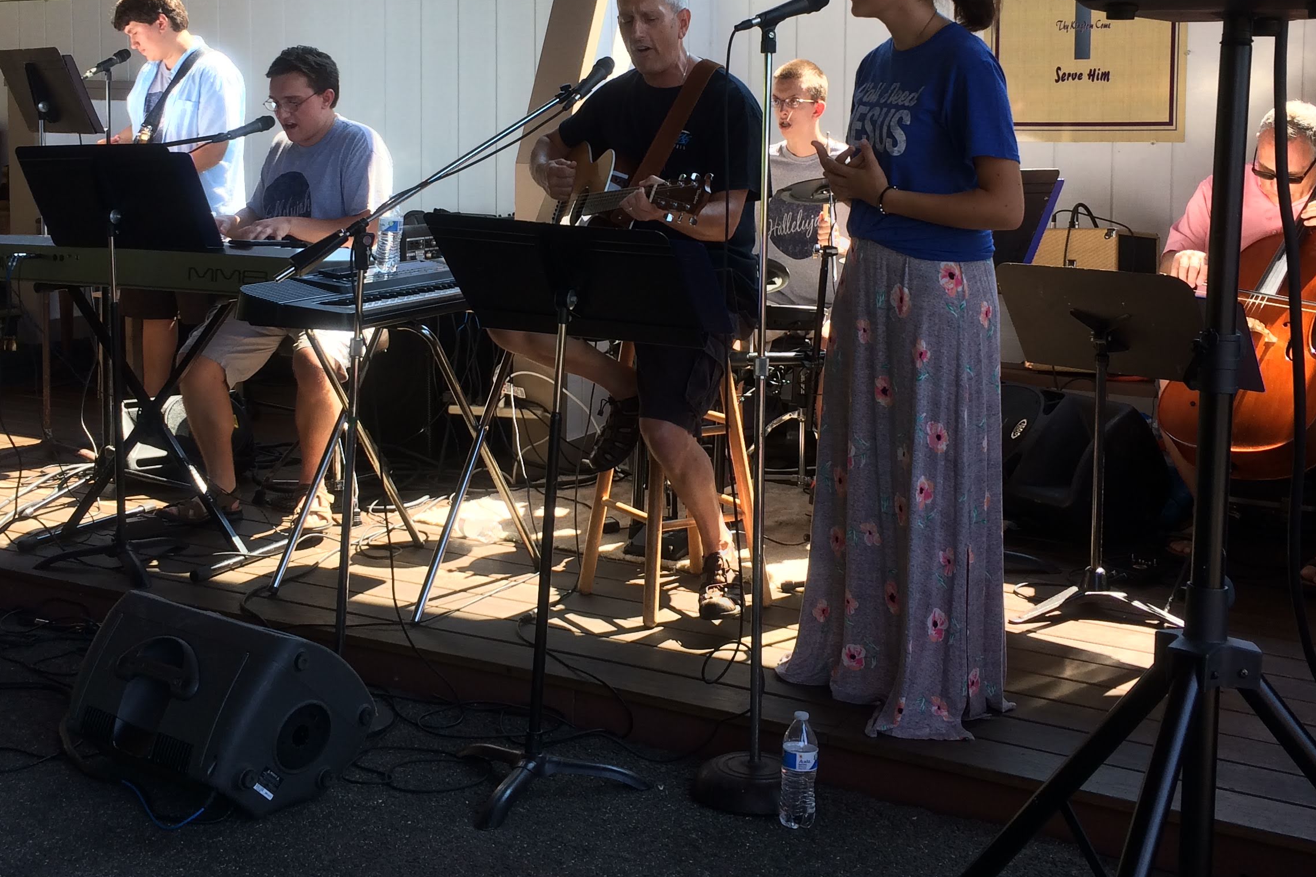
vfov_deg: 30.7
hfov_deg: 45.4
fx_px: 1572
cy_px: 226
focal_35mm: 43
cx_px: 622
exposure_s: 1/214
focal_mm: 4.15
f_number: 2.2
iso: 32
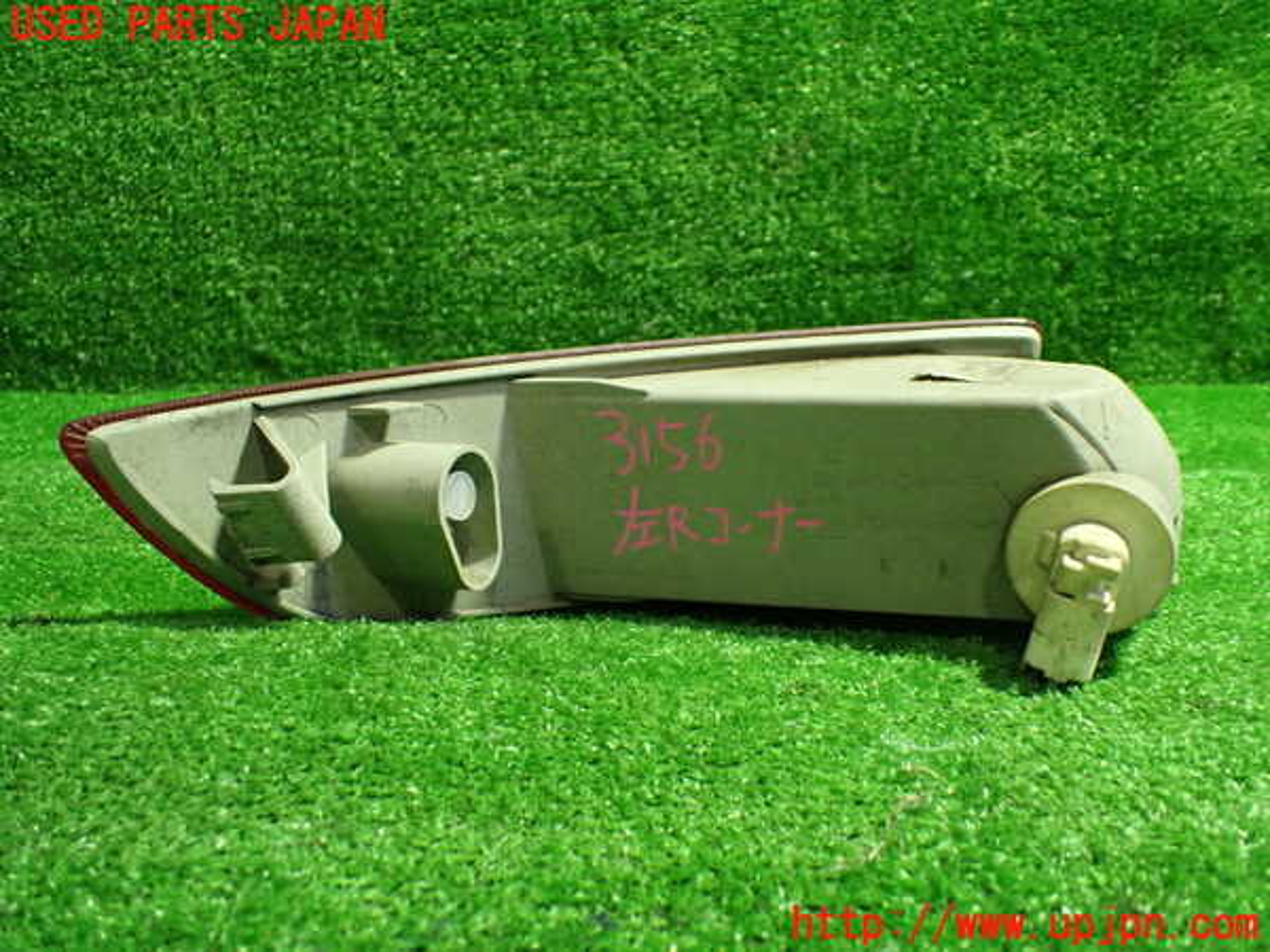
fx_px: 1101
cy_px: 476
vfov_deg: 46.8
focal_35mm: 30
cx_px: 635
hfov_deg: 60.0
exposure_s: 1/60
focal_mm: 5.4
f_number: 2.3
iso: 800
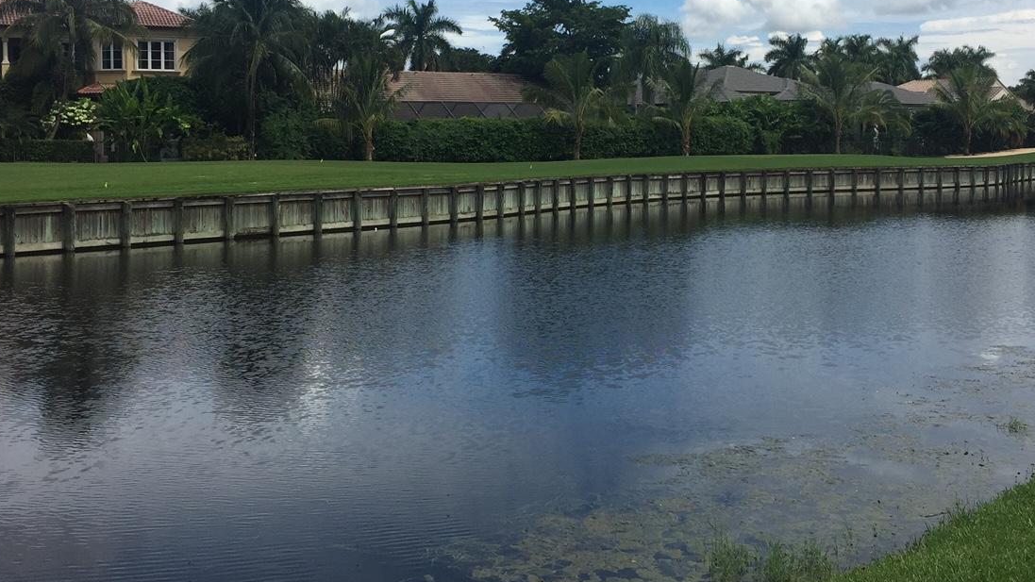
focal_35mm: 47
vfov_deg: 25.2
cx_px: 559
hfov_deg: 43.7
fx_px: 1290
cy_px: 171
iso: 32
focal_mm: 4.15
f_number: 2.2
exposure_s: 1/2326
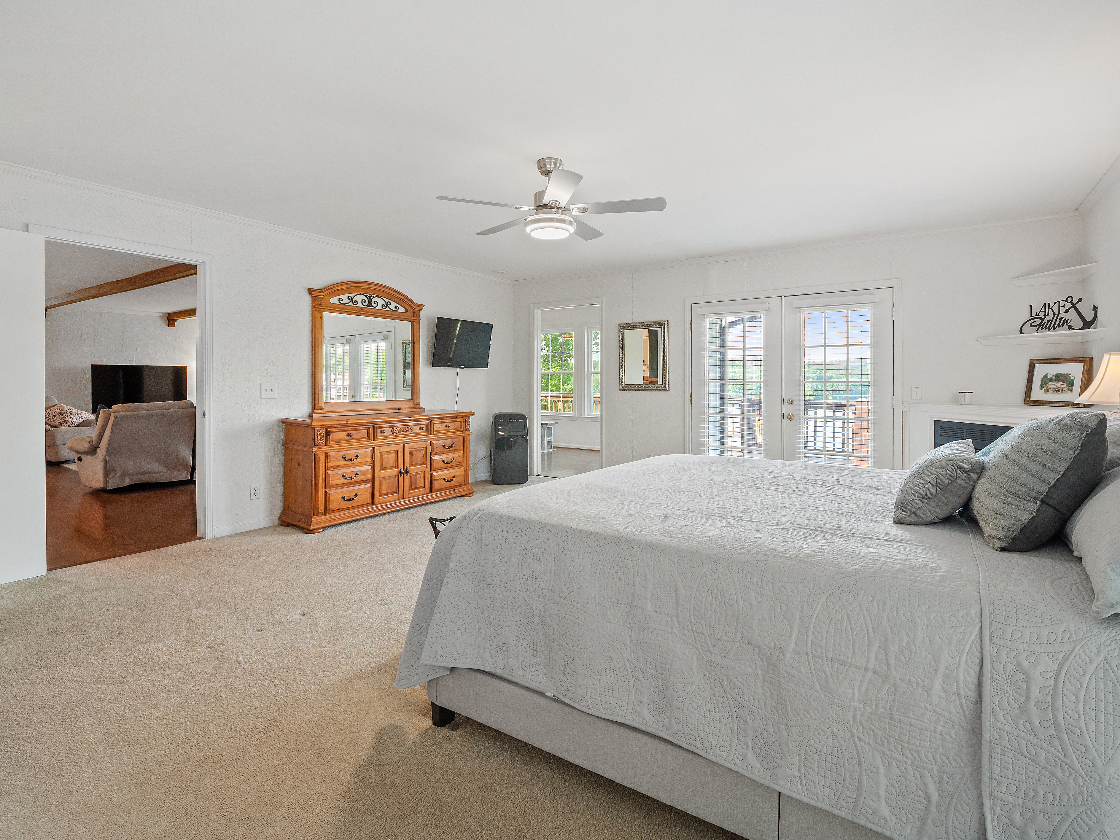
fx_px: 518
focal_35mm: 16
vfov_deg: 78.1
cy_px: 420
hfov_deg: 94.5
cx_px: 560
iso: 400
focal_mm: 8
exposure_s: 1/8
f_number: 5.6
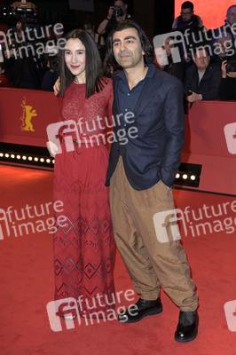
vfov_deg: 39.6
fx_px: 492
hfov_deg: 26.9
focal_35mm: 50
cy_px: 178
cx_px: 118
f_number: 5
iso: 800
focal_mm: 50
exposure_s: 1/250
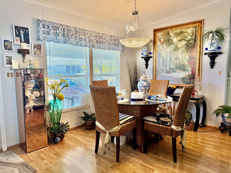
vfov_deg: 56.8
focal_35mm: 24
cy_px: 86
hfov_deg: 71.6
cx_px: 116
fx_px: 160
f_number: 1.78
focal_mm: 6.76
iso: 200
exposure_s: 1/200
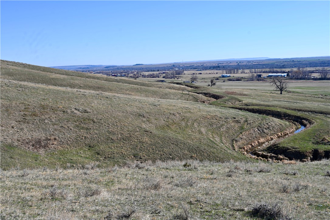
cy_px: 110
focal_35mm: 45
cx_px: 165
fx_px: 412
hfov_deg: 43.6
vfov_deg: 29.9
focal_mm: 45
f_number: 7.1
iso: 100
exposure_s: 1/400
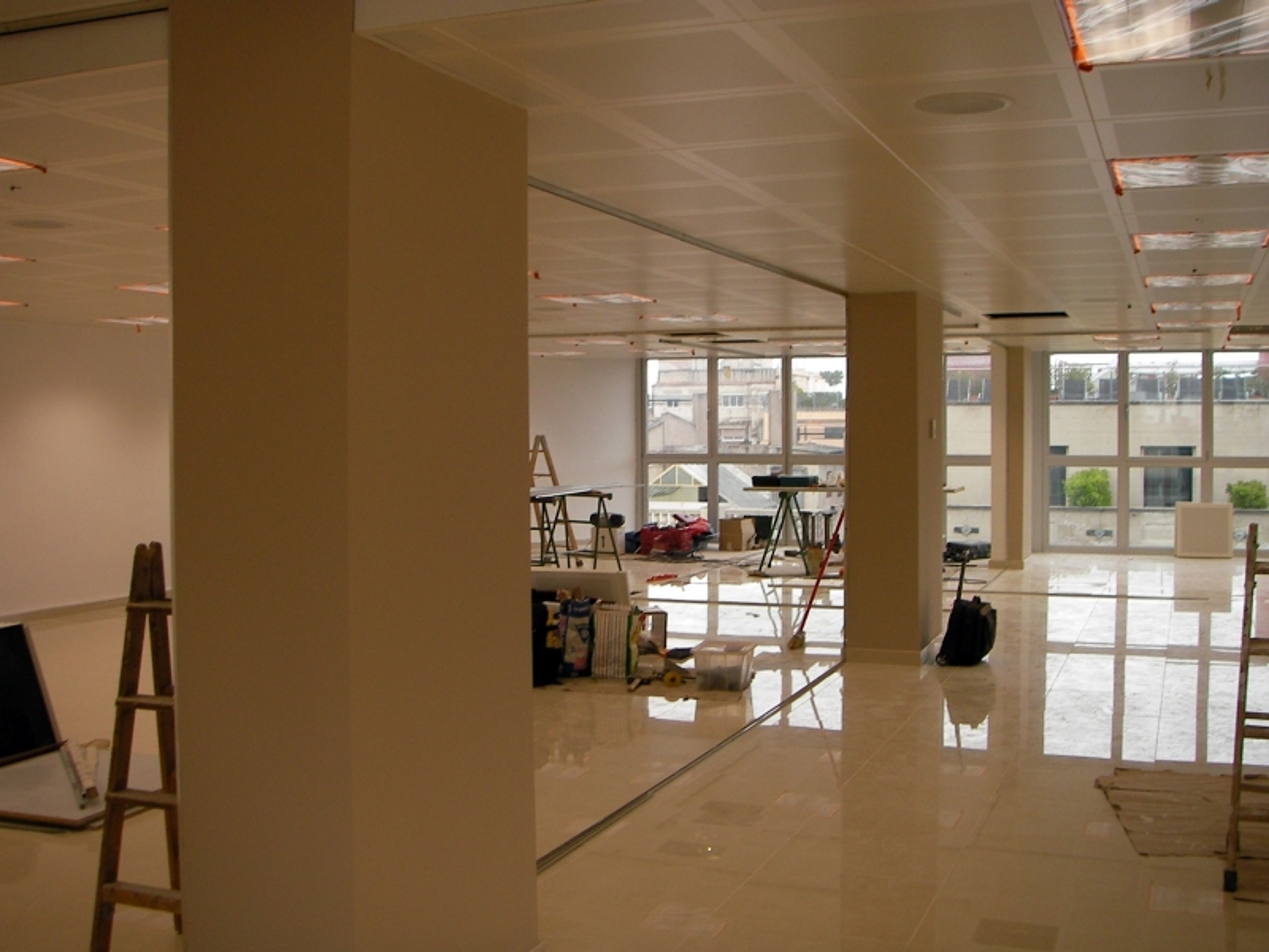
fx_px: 1393
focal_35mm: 38
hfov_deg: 49.0
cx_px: 634
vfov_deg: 37.7
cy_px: 476
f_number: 3.3
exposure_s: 1/84.1
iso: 50
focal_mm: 6.3
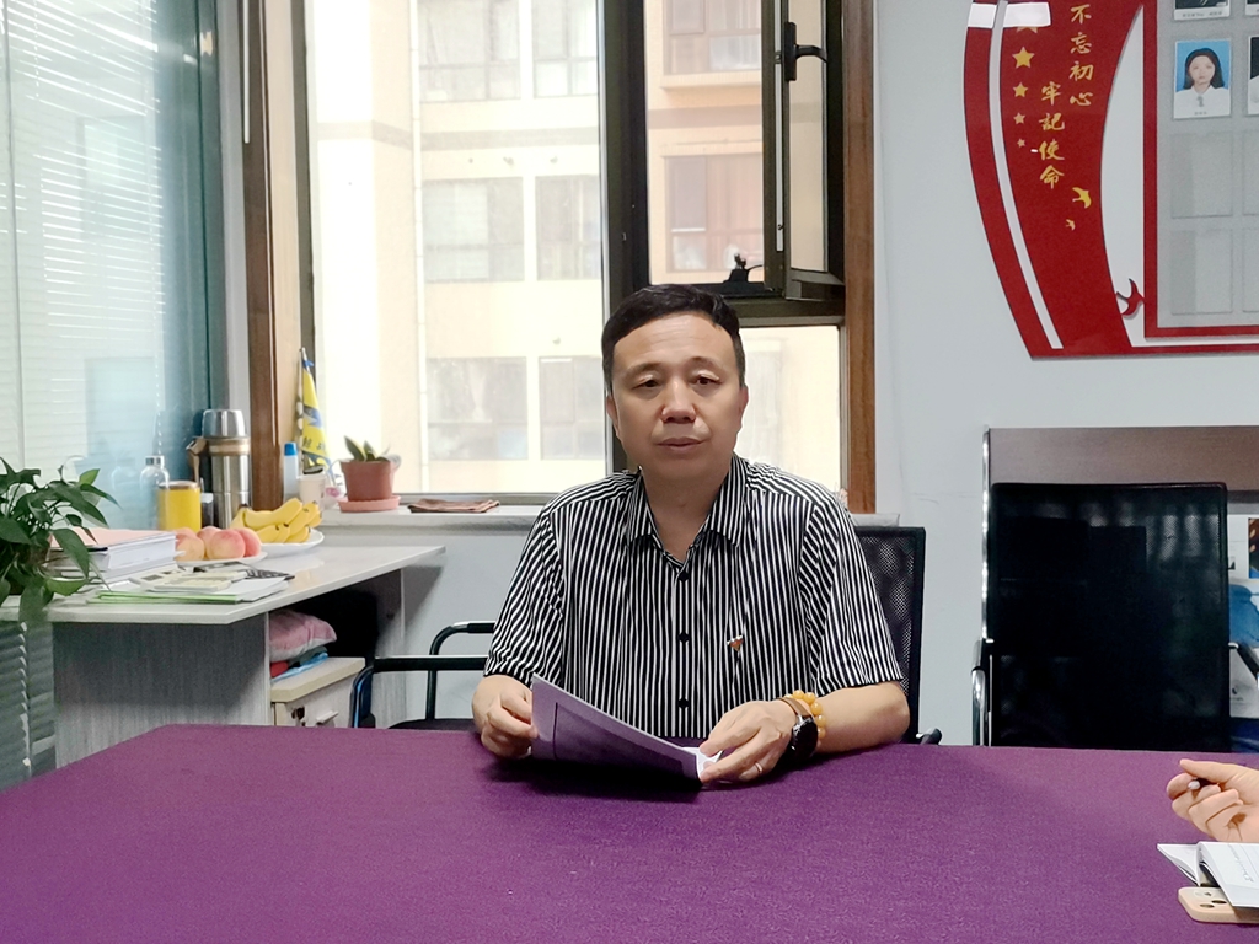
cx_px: 630
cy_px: 472
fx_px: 1891
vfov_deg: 28.0
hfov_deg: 36.8
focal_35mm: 52
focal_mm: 4.75
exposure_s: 1/100
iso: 160
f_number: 1.8
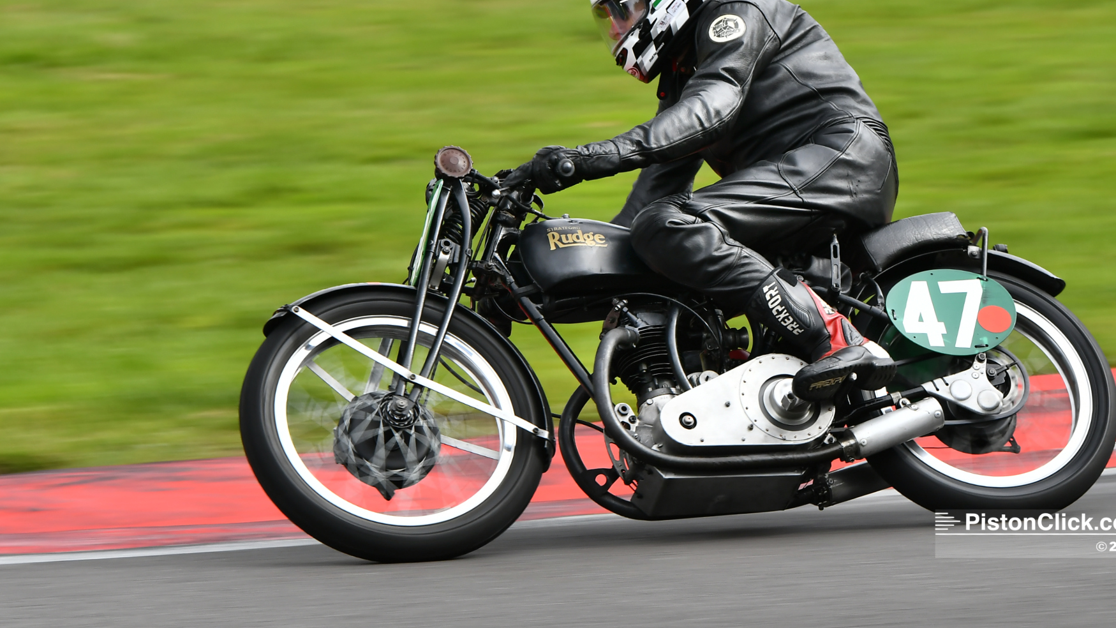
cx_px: 594
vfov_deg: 4.5
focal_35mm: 273
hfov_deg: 7.9
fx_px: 8079
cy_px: 275
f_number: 6.3
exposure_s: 1/200
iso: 320
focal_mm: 160
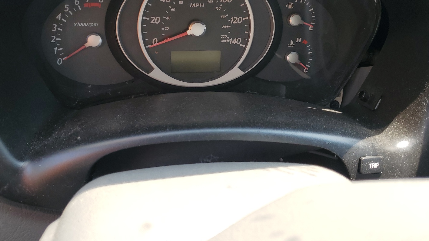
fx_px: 364
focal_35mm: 32
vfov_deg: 36.3
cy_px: 79
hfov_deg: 60.9
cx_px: 196
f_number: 1.5
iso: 50
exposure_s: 1/333
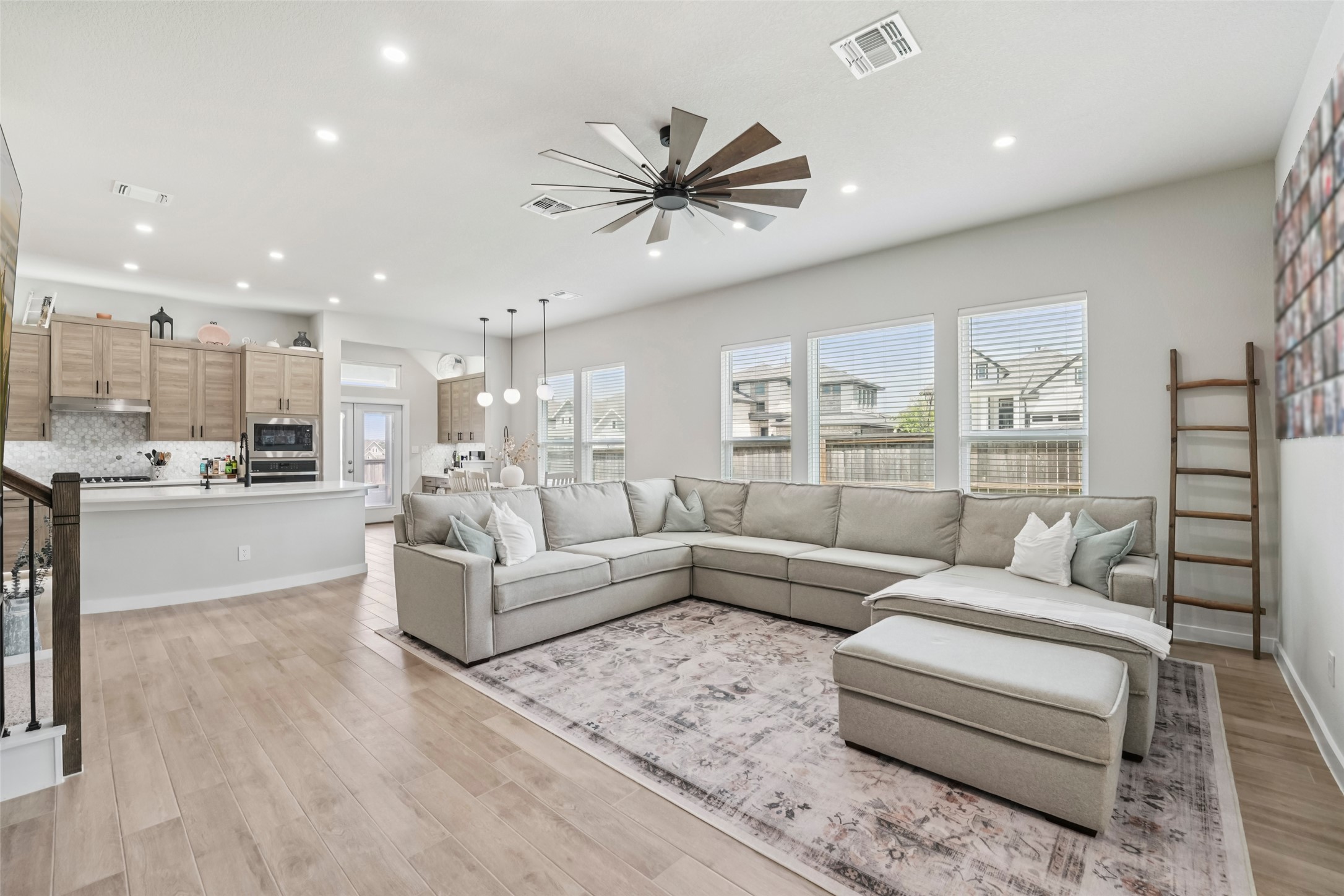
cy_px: 448
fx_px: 523
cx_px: 672
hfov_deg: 104.3
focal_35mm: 14
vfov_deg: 81.2
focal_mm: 14
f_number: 8
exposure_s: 1/25
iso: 400
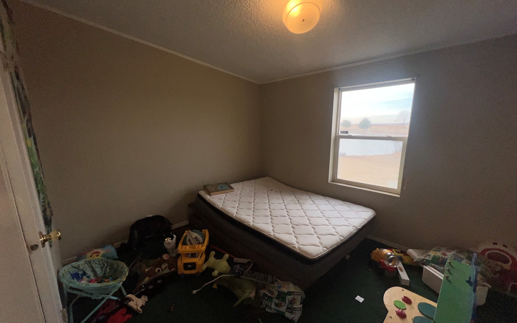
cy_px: 165
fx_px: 197
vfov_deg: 78.6
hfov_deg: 105.3
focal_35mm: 14
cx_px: 258
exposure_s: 1/286
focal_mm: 1.57
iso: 25
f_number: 1.8
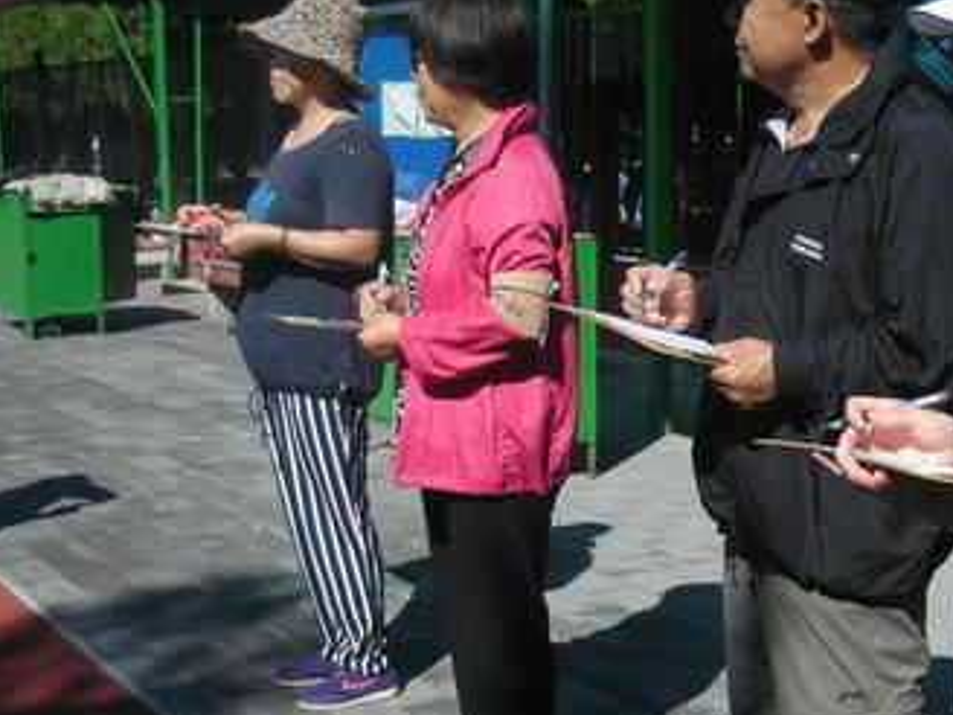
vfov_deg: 22.9
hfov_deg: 29.7
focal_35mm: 64
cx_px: 723
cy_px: 459
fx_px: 1762
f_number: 7.9
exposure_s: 1/163
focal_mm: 5.8
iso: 50
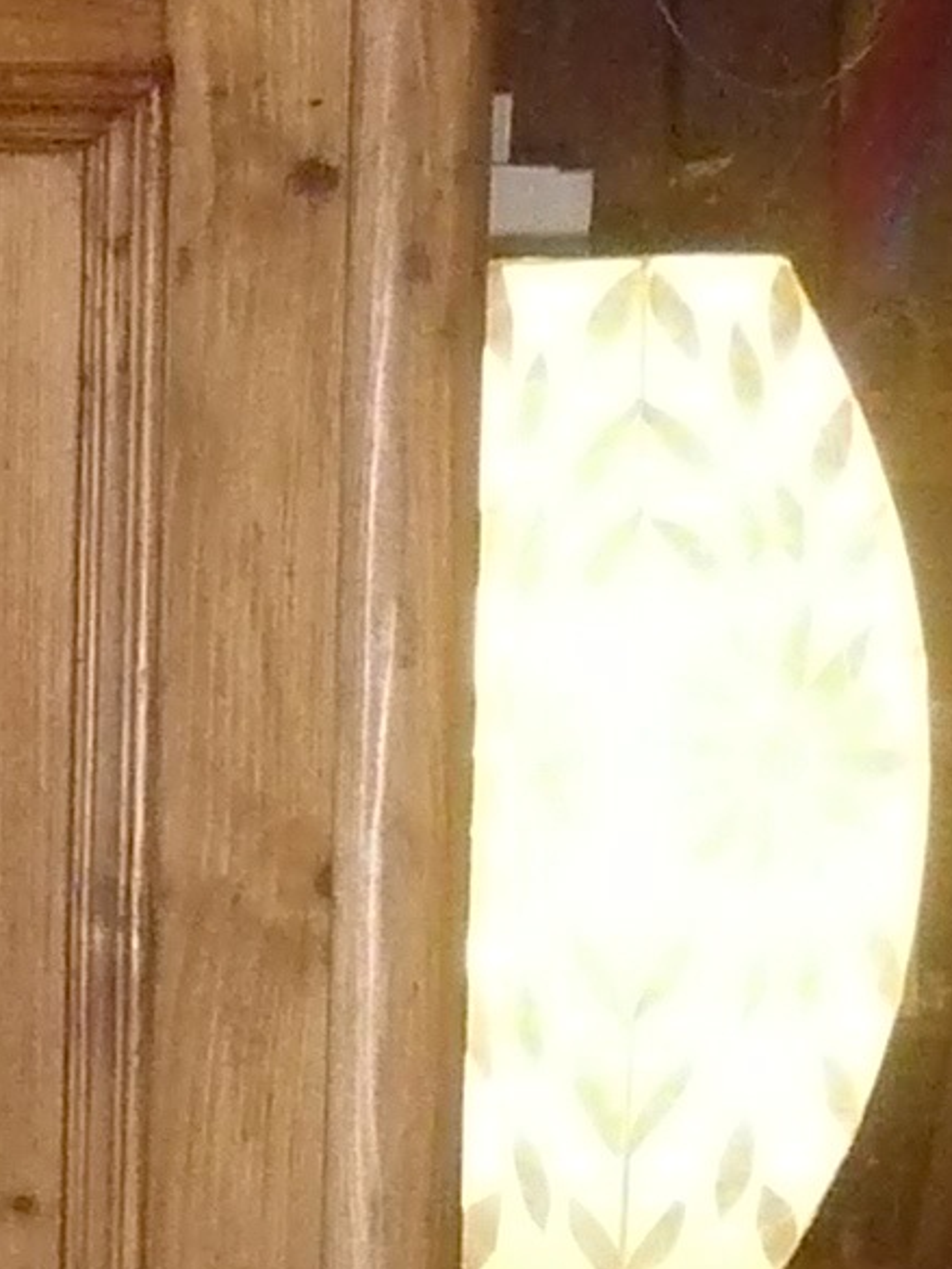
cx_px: -1152
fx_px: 7588
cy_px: 1976
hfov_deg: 6.9
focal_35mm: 207
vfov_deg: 9.3
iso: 640
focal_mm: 7
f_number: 4
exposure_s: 1/30
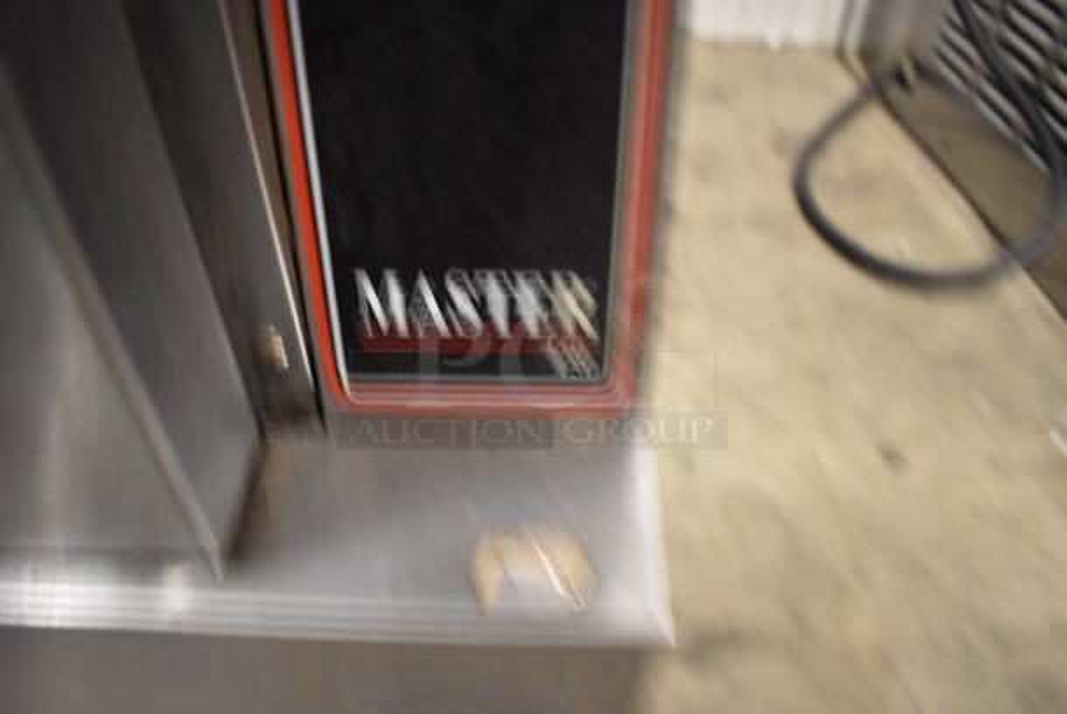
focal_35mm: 27
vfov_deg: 48.0
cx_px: 534
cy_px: 357
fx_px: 801
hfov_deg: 67.3
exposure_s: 1/30
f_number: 3.5
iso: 2800
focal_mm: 18
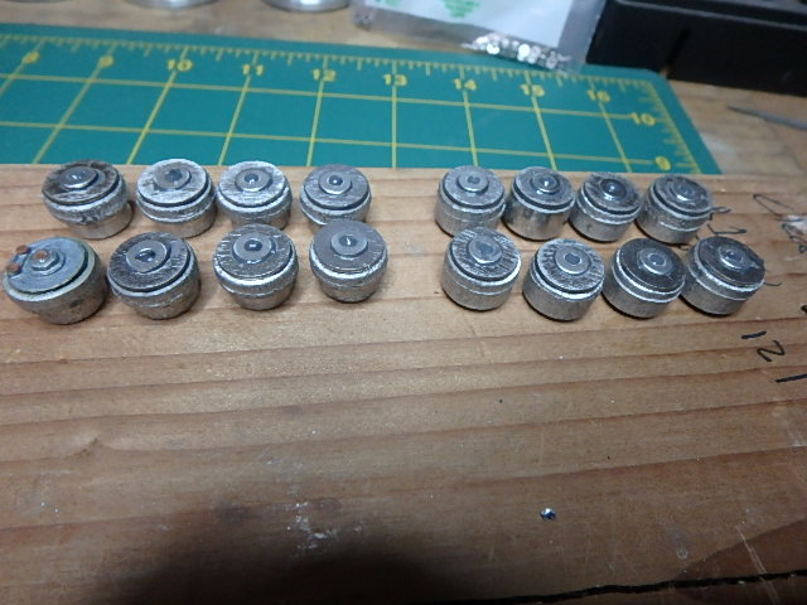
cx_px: 404
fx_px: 490
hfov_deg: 79.0
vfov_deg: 63.4
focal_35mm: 21
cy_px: 302
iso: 400
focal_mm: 3.7
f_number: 3.5
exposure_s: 1/30
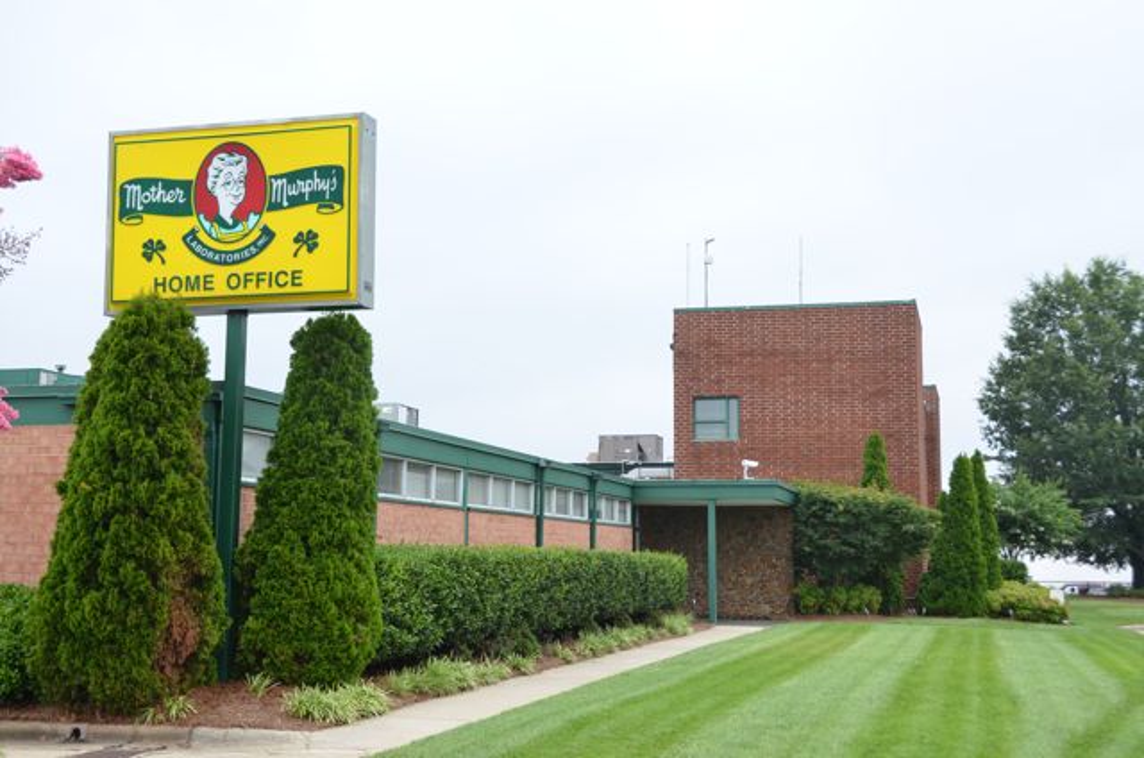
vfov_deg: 28.8
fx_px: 1475
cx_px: 572
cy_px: 379
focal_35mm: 46
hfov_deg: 42.4
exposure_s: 1/200
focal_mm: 31
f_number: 7.1
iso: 200
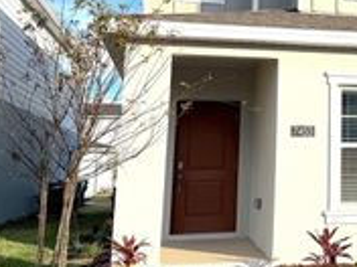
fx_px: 701
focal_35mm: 68
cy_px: 43
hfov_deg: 26.8
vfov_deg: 21.3
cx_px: 367
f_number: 1.78
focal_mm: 6.76
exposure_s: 1/4673
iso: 80
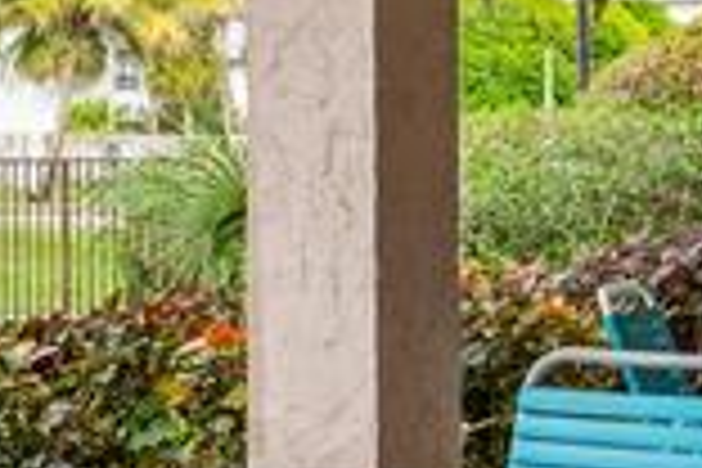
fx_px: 2301
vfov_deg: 11.6
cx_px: -360
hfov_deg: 15.9
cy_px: 119
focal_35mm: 118
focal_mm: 18
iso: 250
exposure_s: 1/200
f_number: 8
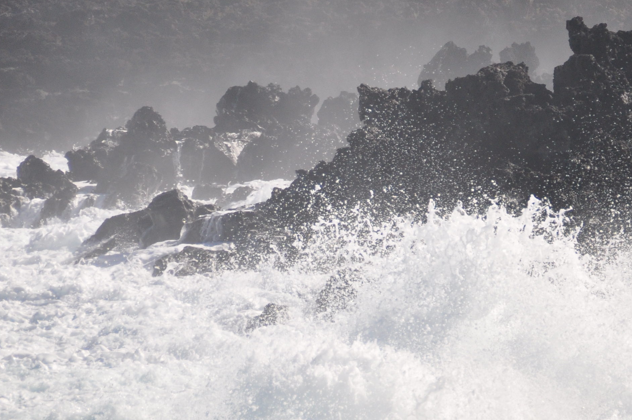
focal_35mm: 579
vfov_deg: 2.4
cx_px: 617
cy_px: -41
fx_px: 10152
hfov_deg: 3.6
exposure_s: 1/800
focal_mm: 170
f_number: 5.6
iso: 400
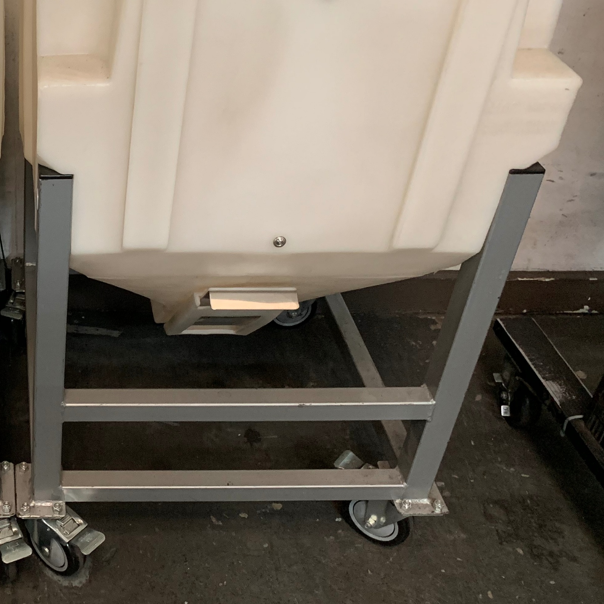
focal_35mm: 47
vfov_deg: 35.8
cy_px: 222
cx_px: 6
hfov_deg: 33.2
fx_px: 928
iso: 250
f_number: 1.8
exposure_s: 1/60
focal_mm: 4.25
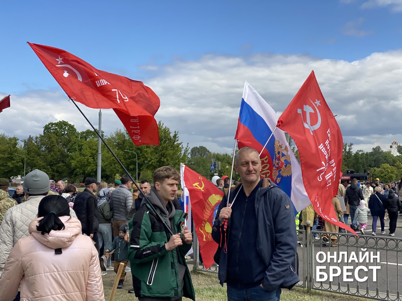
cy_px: 150
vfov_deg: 28.0
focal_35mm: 52
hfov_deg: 36.8
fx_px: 604
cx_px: 201
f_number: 2
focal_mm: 6
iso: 20
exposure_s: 1/1597
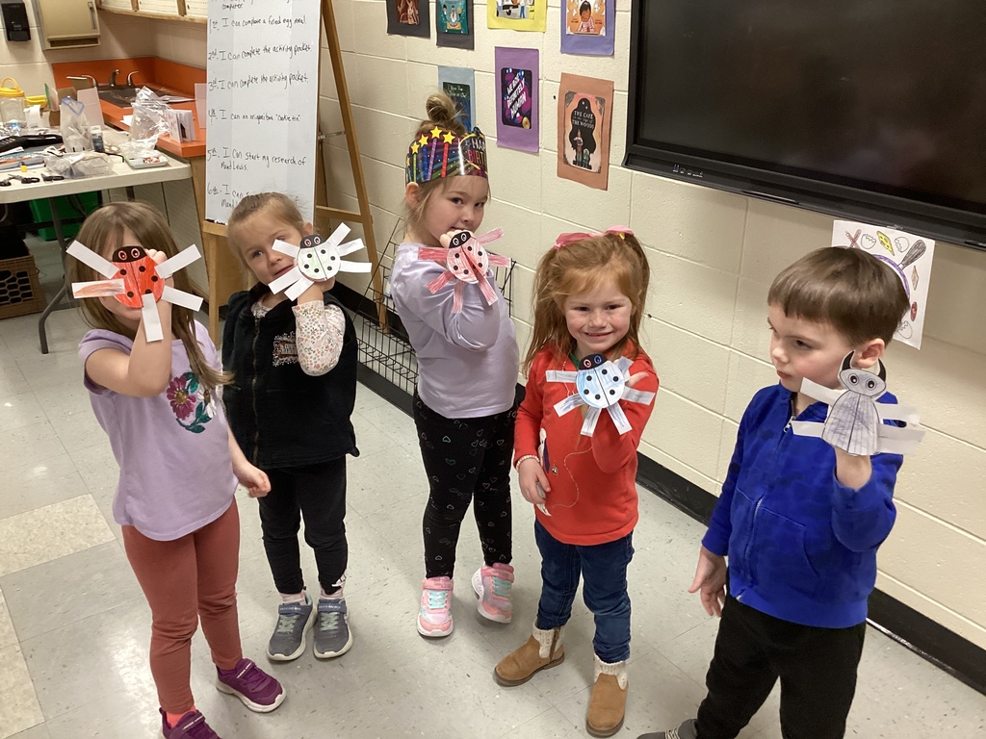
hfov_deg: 58.4
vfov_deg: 45.4
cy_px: 370
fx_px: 883
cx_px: 493
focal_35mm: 31
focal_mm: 3.3
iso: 200
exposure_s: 1/60
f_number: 2.4
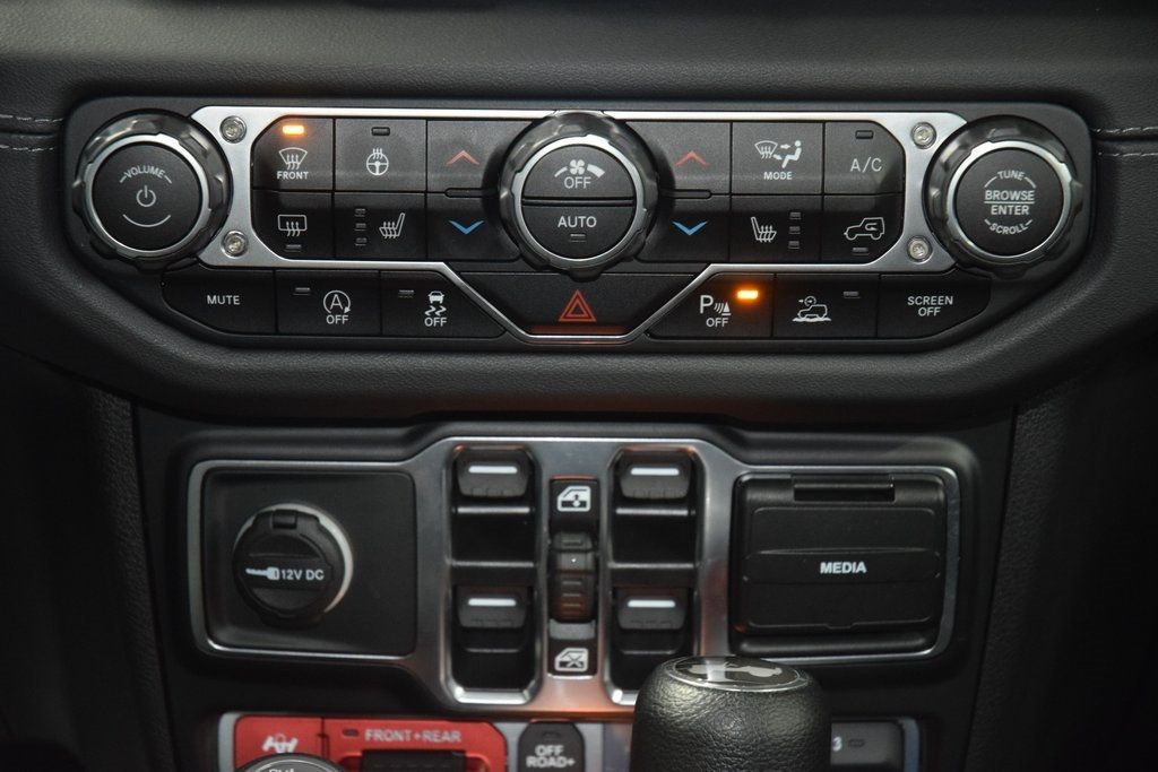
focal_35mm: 105
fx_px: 3378
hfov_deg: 19.5
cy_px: 386
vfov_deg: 13.0
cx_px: 579
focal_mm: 70
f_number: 4.5
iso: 2200
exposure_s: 1/13
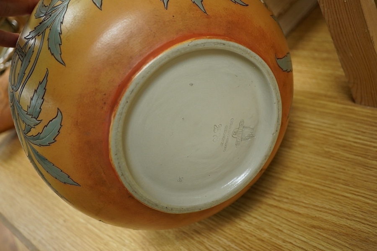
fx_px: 471
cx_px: 188
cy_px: 126
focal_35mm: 45
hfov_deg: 43.6
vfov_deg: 29.9
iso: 1250
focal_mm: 30
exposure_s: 1/160
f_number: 5.6
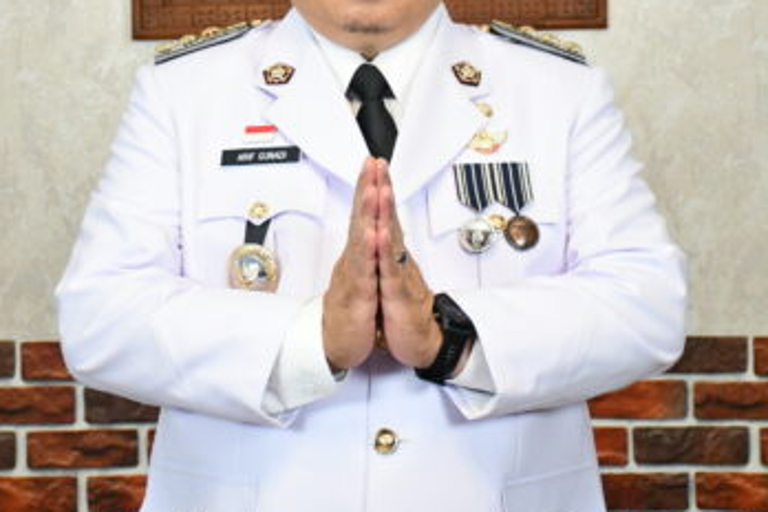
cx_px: 376
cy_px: 108
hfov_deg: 20.2
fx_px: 2154
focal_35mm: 101
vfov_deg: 13.5
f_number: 4.5
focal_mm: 40
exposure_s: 1/400
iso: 6400
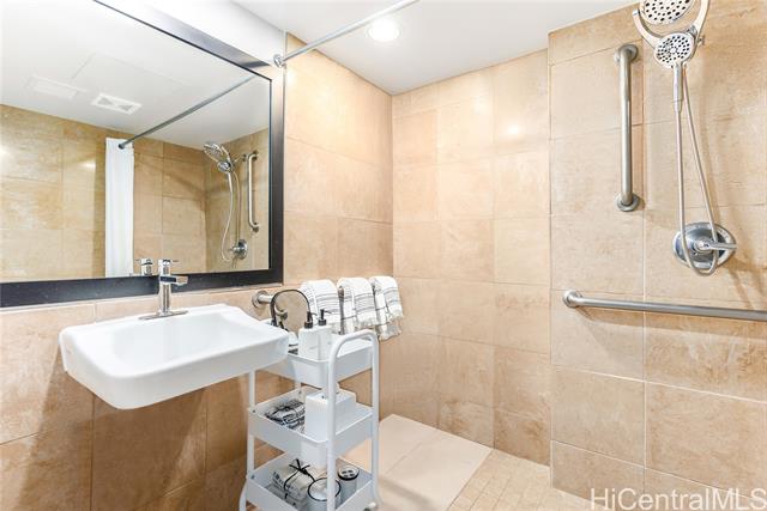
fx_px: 341
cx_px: 384
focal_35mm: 16
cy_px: 256
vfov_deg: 73.8
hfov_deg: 96.7
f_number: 6.3
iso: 320
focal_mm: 16
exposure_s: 1/5
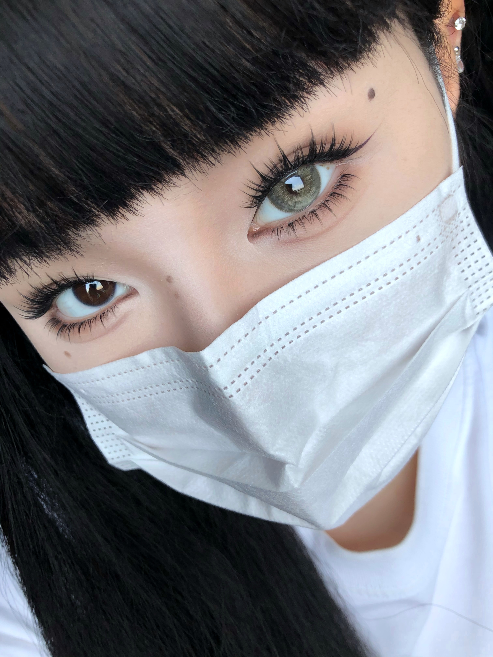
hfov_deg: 49.7
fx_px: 532
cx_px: 246
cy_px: 328
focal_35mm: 28
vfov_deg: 63.4
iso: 20
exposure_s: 1/173
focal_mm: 3.99
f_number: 1.8
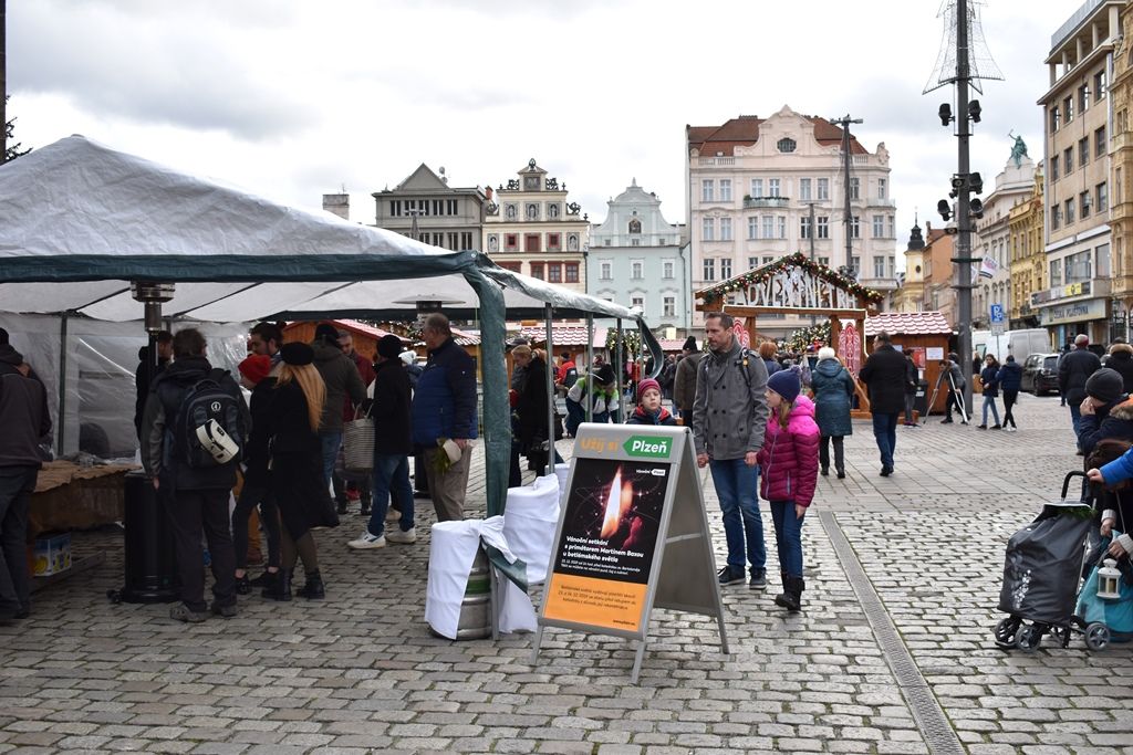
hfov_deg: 47.9
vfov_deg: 33.0
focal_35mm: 40
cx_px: 566
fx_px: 1275
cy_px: 378
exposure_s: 1/125
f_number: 5.6
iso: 100
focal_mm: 27
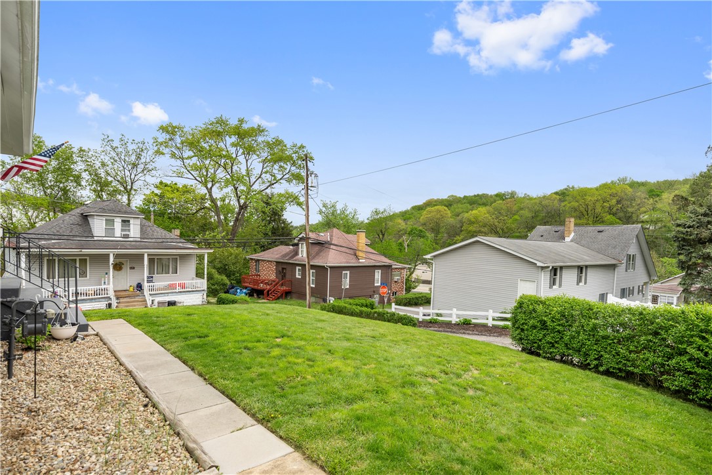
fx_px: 336
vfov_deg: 70.4
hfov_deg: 93.3
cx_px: 356
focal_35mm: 17
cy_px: 238
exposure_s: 1/250
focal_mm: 17
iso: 100
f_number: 6.3
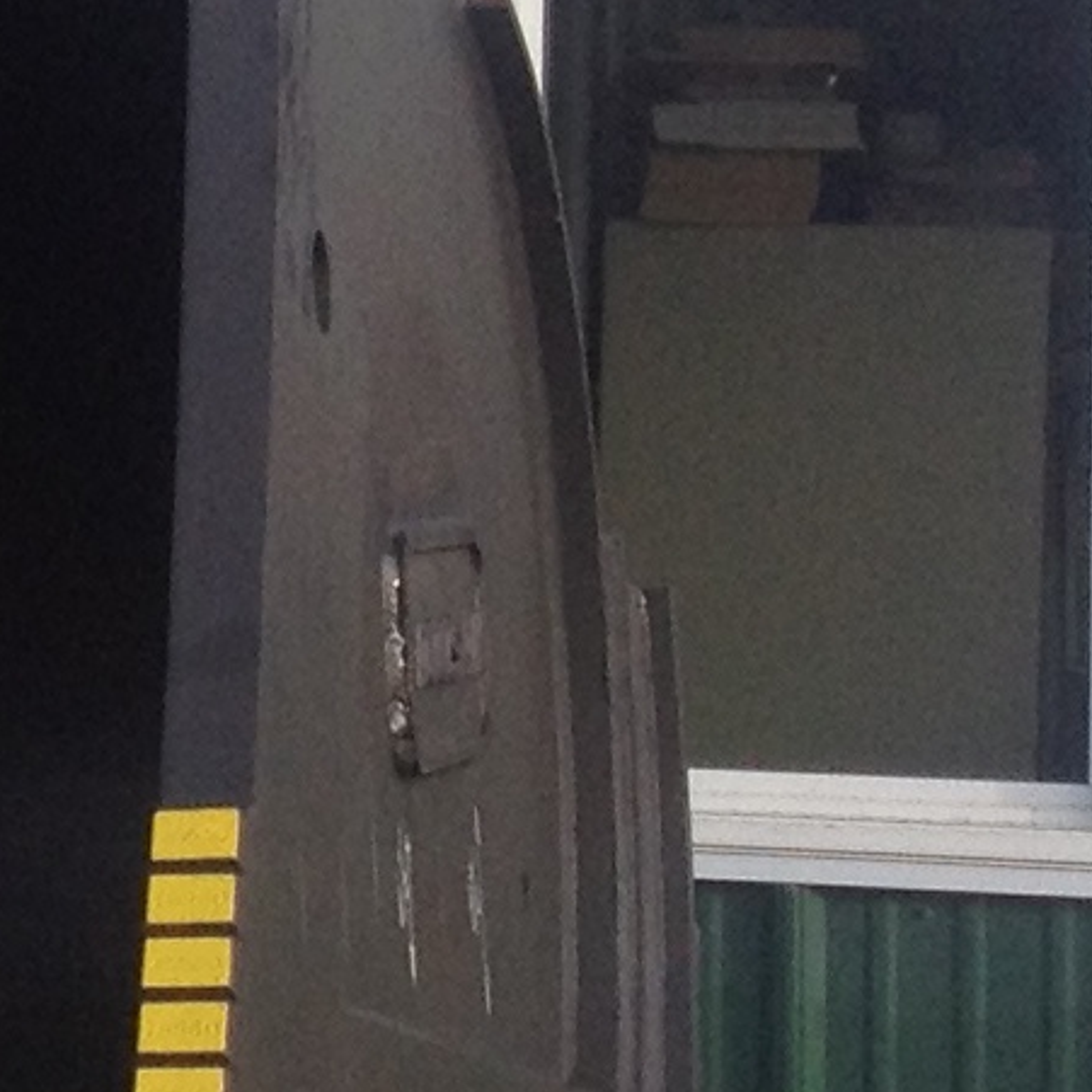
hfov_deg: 6.8
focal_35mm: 224
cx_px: -2574
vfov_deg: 7.8
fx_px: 7995
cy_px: 150
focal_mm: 4.28
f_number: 2.4
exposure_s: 1/236
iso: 64
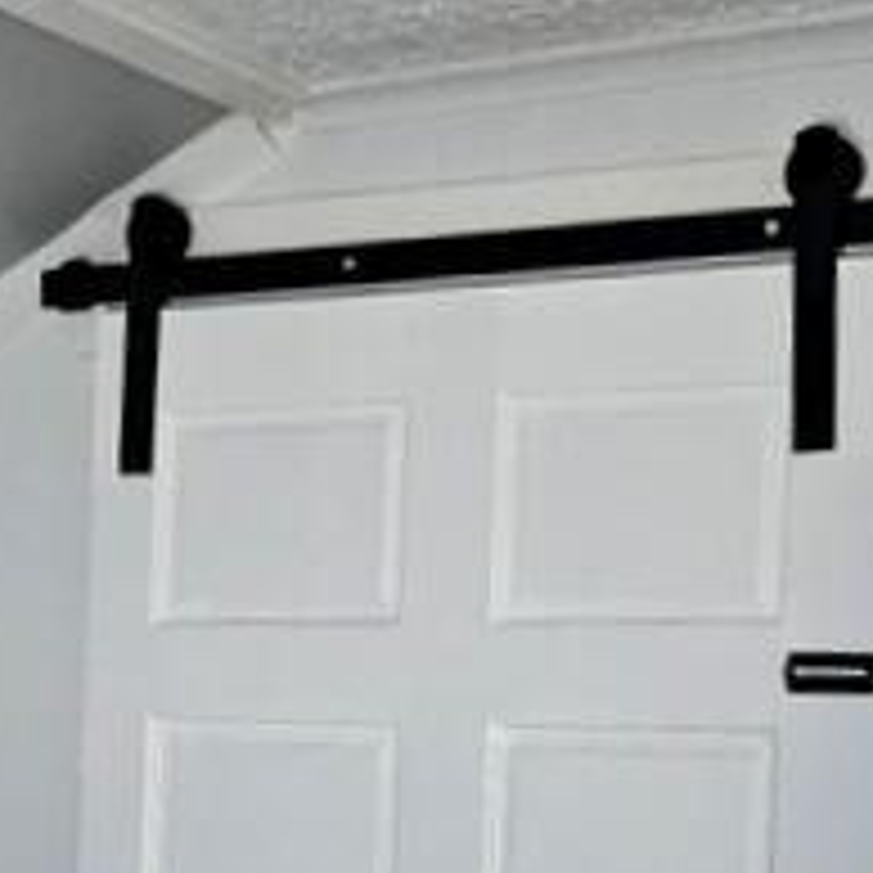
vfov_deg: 19.9
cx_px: 256
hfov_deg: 20.5
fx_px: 2397
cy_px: 909
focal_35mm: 84
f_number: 1.8
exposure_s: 1/120
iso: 640
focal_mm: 5.4
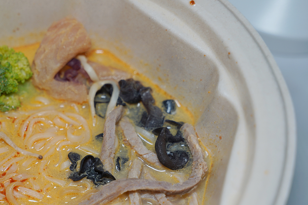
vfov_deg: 13.5
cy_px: 160
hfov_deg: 19.9
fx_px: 864
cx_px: 48
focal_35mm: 101
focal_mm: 59
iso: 125
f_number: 4
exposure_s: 1/60
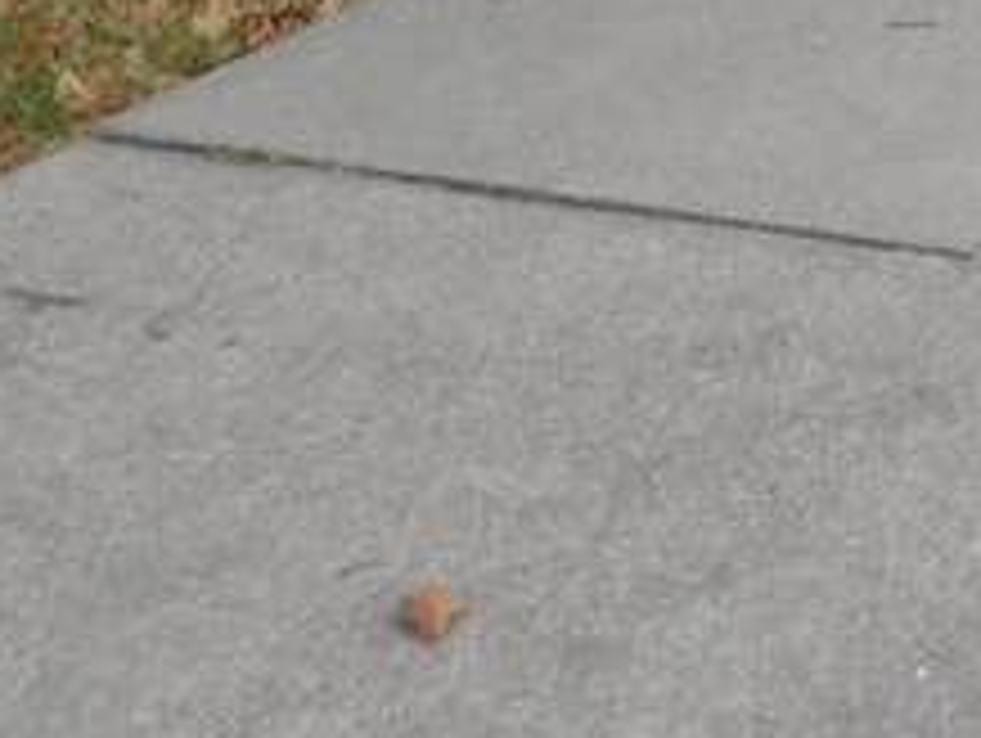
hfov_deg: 10.3
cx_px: 1962
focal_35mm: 176
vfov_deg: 7.5
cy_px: -1418
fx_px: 4993
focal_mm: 5.3
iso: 125
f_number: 3.2
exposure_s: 1/200
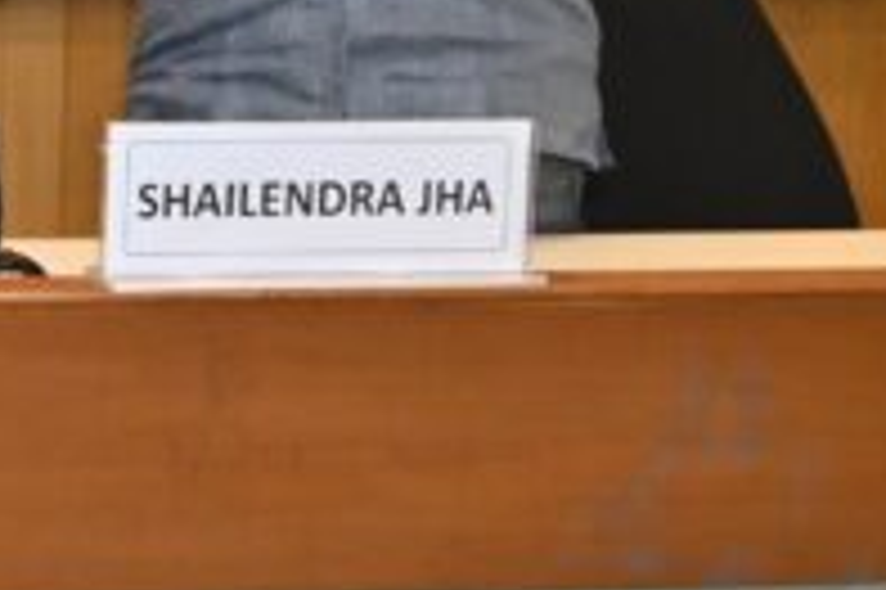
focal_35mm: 125
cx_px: -953
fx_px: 3074
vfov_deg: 10.6
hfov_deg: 13.7
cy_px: -300
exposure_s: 1/80
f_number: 6.3
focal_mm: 24
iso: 1600
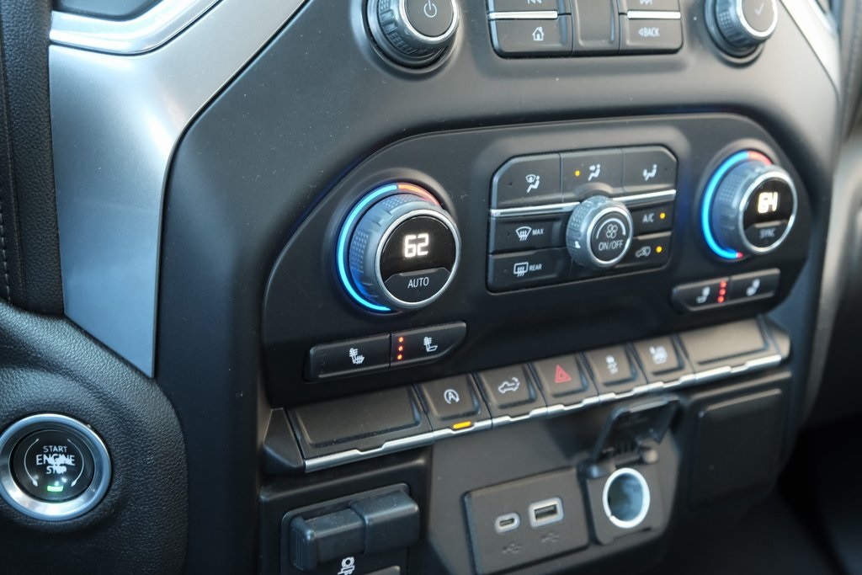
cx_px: 431
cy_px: 288
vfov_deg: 26.5
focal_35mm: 51
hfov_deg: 38.9
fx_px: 1221
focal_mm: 34.3
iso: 3200
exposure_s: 1/40
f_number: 5
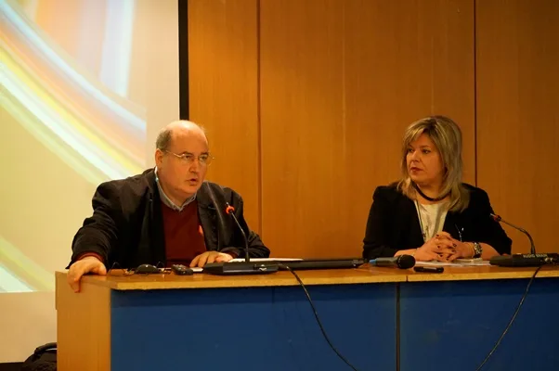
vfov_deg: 10.1
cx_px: 280
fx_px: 2094
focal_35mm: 135
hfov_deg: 15.2
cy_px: 186
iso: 3200
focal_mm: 90
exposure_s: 1/50
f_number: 5.6
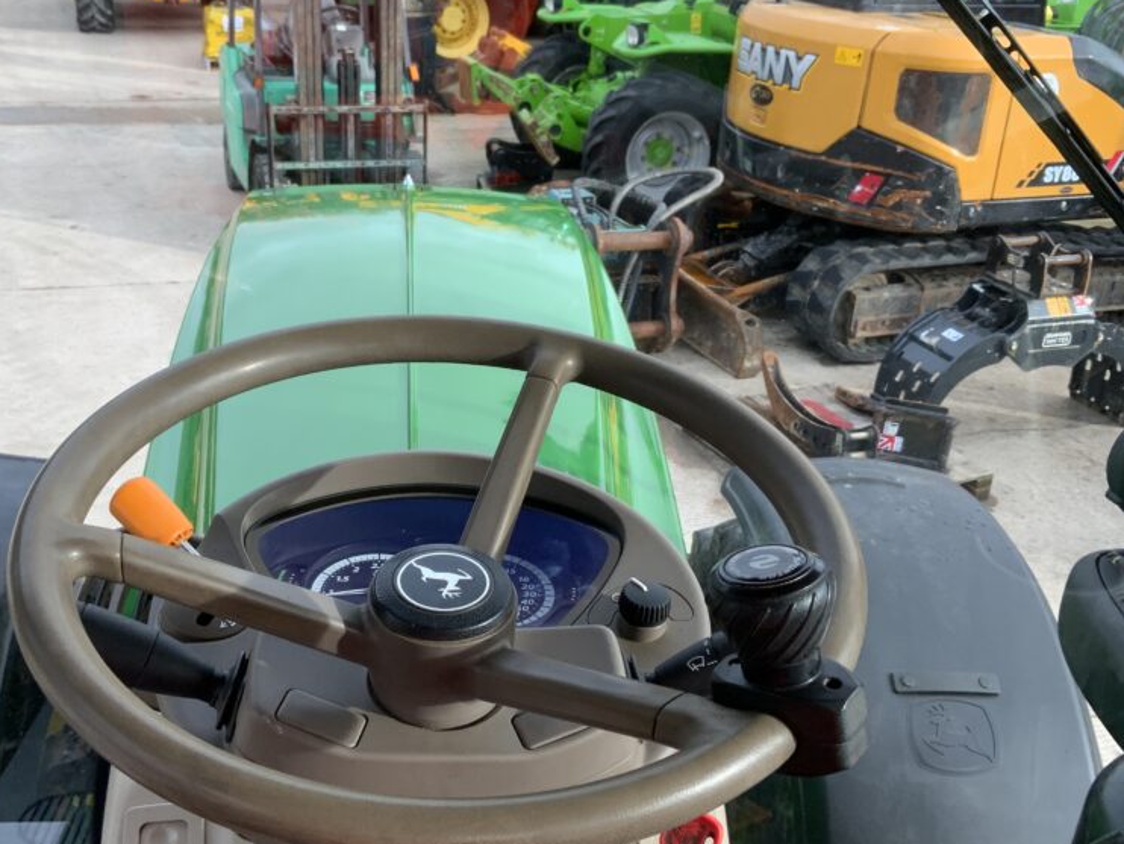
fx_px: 1299
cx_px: 495
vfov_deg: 35.9
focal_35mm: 40
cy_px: 467
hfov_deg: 46.7
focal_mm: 3
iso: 16
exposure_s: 1/231
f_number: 1.8
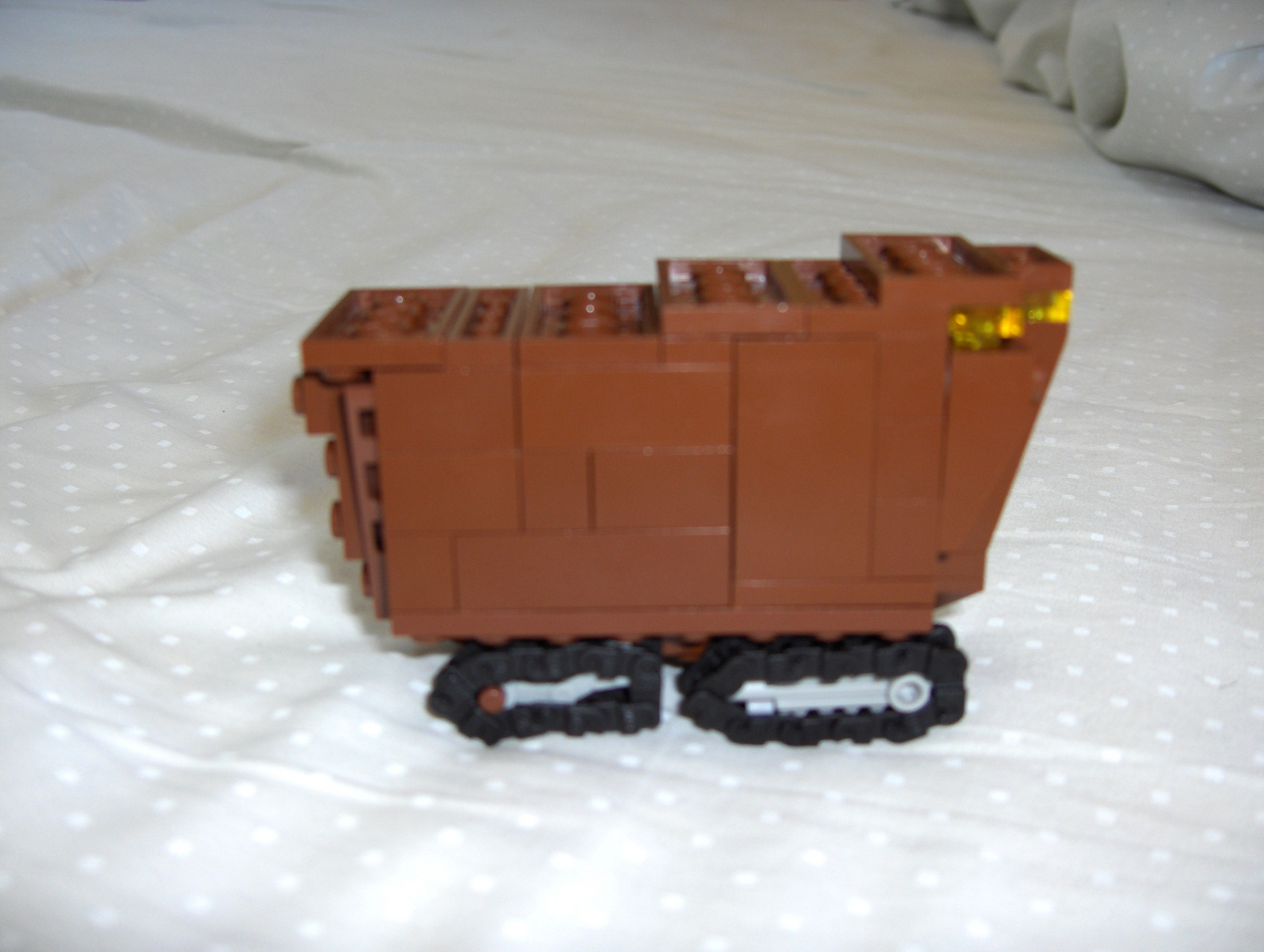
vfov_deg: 36.9
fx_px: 1426
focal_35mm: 39
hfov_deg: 47.8
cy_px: 476
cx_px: 632
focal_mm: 8
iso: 100
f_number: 2.8
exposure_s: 1/60
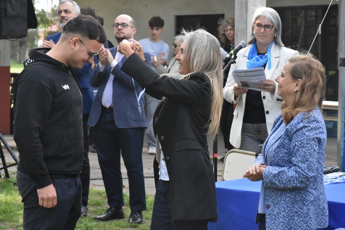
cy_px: 115
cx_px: 172
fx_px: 1366
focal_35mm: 142
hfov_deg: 14.4
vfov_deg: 9.6
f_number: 11
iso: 1600
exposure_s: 1/400
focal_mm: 95
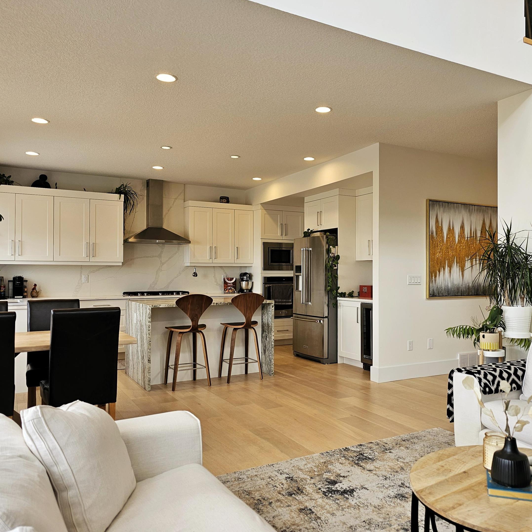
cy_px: 259
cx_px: 320
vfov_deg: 55.6
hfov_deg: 55.2
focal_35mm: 29
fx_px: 504
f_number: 1.7
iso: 50
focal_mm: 6.3
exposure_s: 1/120
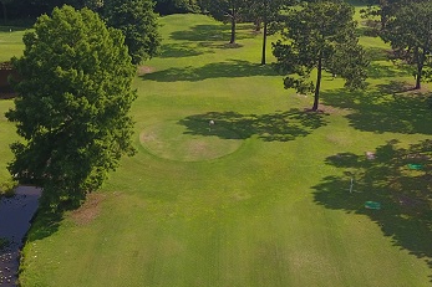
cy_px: 97
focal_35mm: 48
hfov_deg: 41.1
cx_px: 237
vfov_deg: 27.9
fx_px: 576
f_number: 2.8
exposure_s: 1/561
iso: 100
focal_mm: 3.61
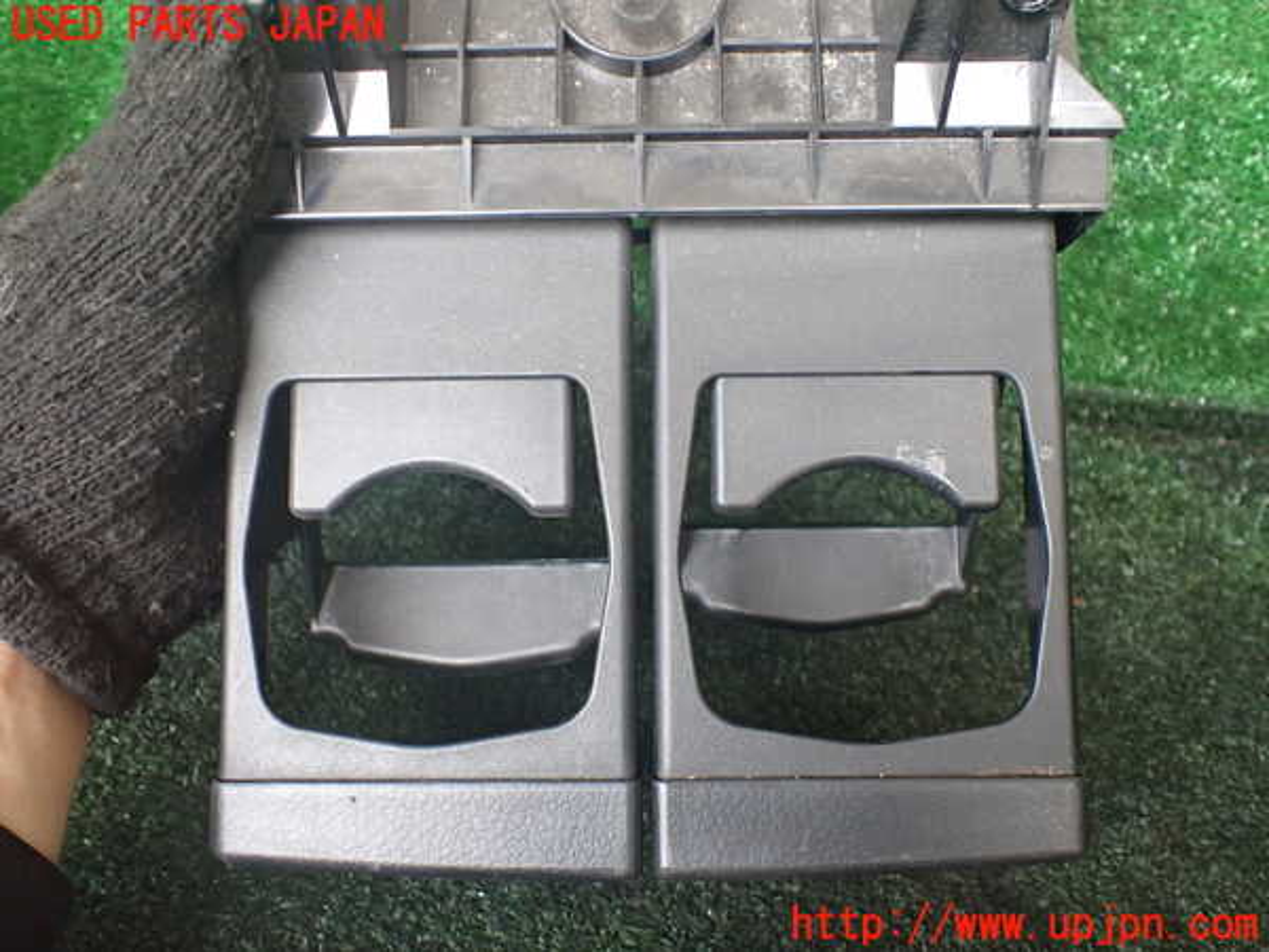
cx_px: 634
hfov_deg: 60.0
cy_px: 476
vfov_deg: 46.8
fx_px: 1100
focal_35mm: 30
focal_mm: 5.4
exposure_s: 1/125
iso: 500
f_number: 2.3
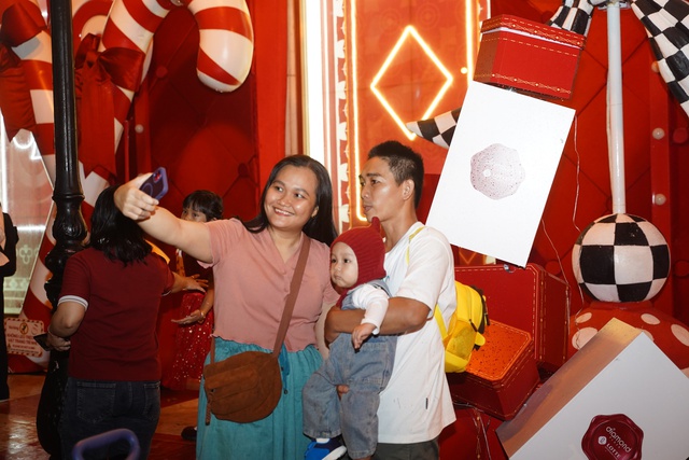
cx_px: 344
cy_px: 230
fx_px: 957
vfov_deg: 27.0
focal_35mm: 50
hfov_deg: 39.6
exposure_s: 1/160
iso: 2000
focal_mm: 50
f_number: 3.2
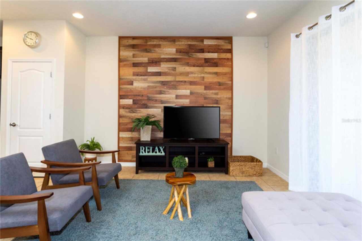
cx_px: 181
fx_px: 171
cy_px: 120
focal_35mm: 17
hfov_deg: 93.3
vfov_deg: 70.4
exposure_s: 1/25
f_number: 13
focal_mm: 17
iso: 1250
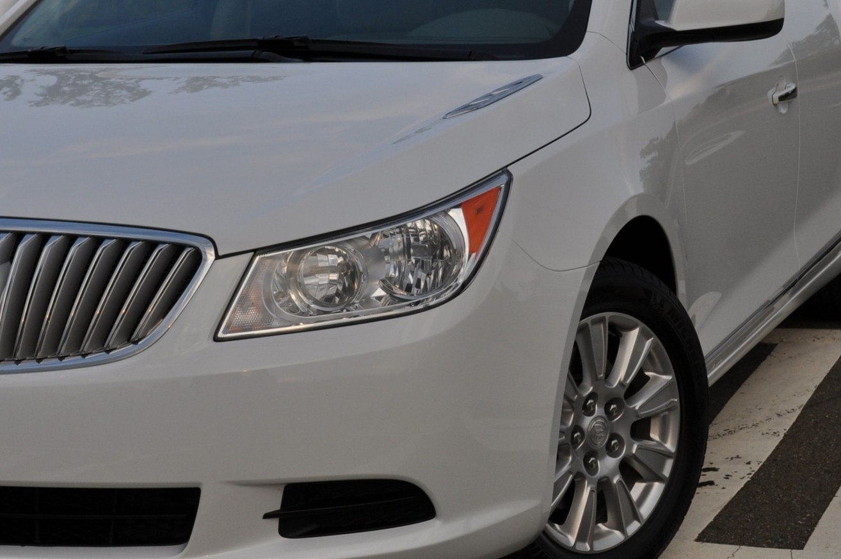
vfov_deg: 14.1
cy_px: 225
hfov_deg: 21.0
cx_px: 370
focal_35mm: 97
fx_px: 2263
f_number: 8
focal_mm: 34
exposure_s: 1/250
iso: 200
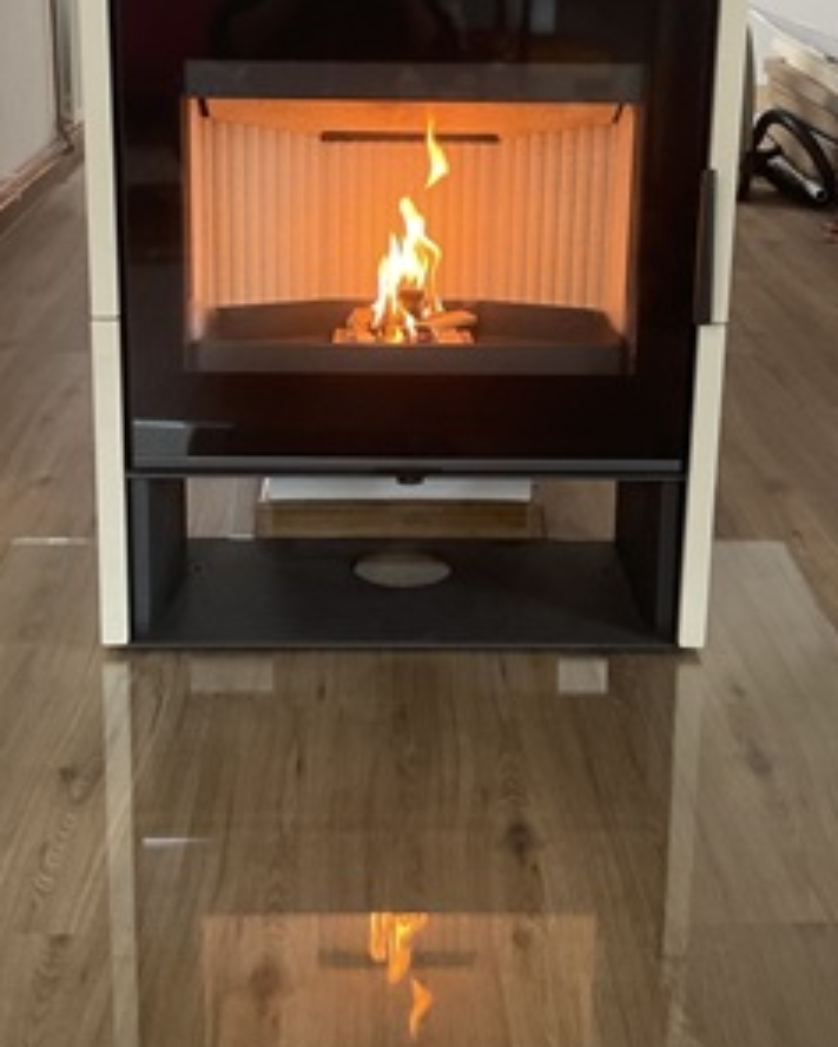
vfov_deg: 36.0
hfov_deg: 29.7
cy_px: 285
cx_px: 414
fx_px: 1580
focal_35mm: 51
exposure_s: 1/60
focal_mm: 3
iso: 100
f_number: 1.8
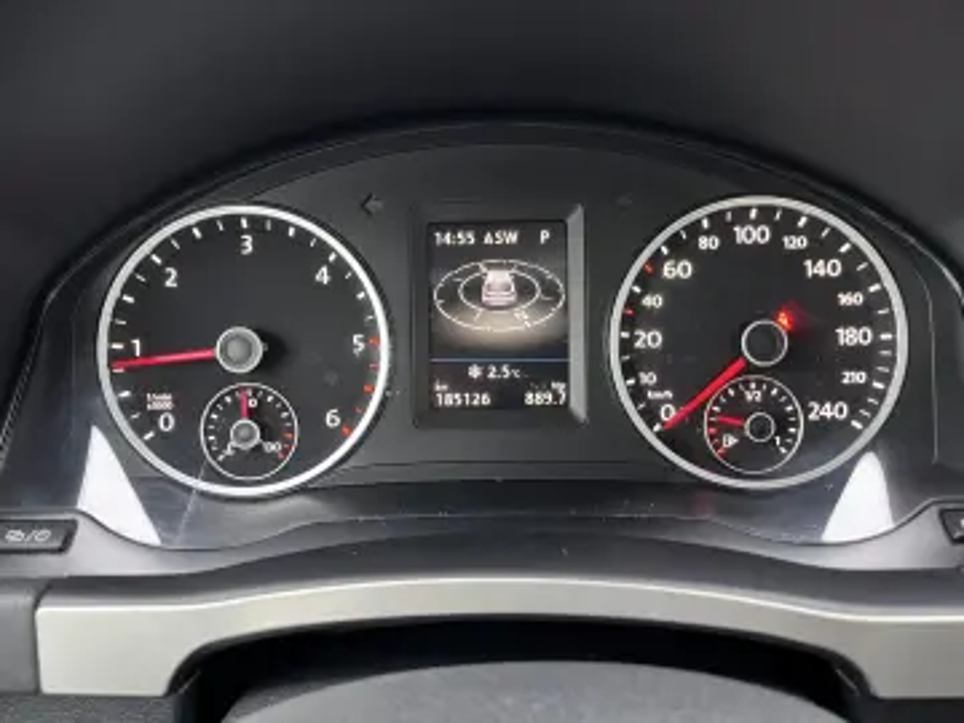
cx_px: 482
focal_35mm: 26
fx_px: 724
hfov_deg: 67.3
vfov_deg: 53.1
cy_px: 362
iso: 500
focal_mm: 5.1
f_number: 1.6
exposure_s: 1/41
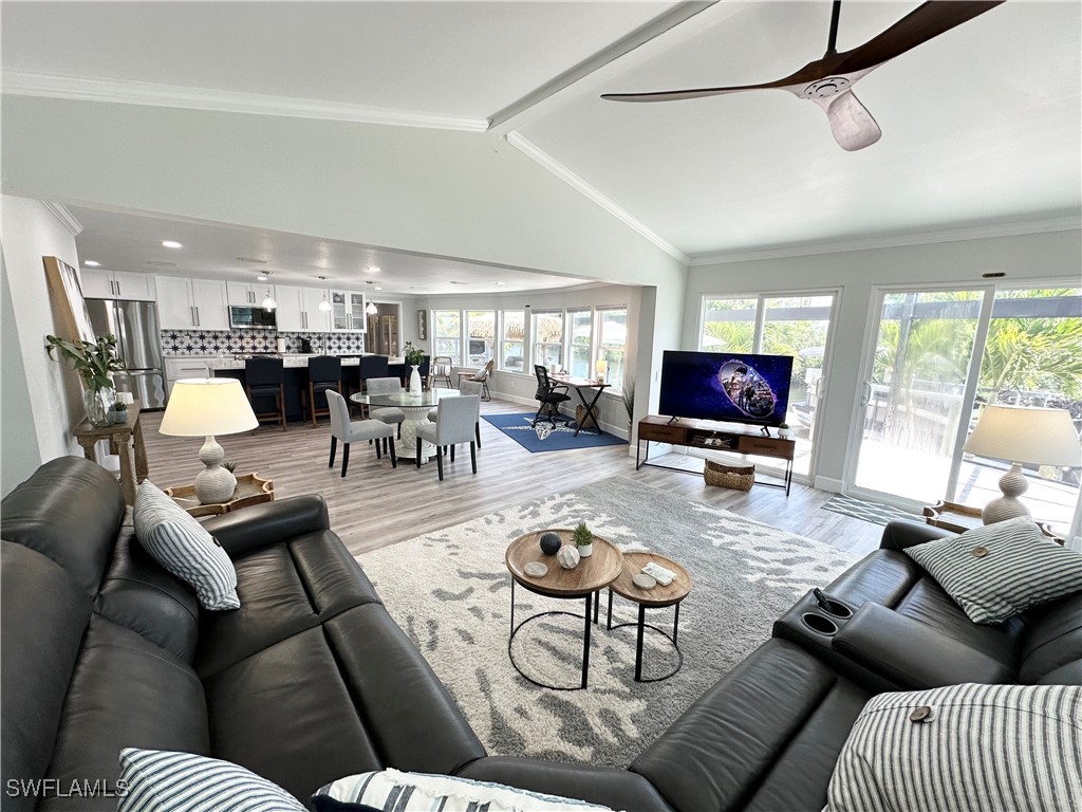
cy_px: 406
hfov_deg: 102.1
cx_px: 541
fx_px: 438
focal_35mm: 14
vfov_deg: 85.7
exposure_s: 1/120
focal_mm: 2.22
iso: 80
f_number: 2.2
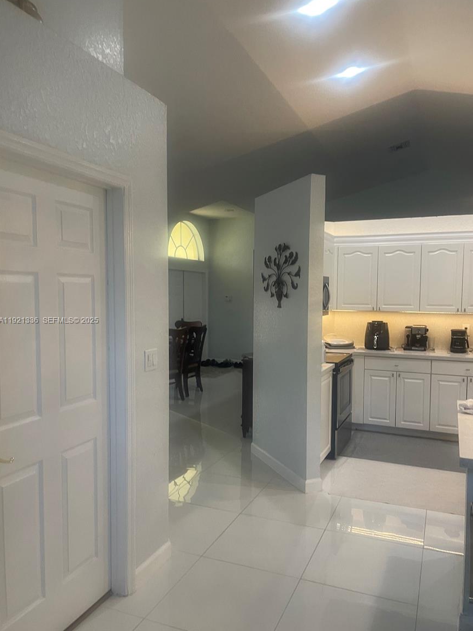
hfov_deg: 51.3
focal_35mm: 27
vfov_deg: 65.3
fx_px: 492
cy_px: 321
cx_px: 243
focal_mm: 4.2
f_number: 1.6
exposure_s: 1/60
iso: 125
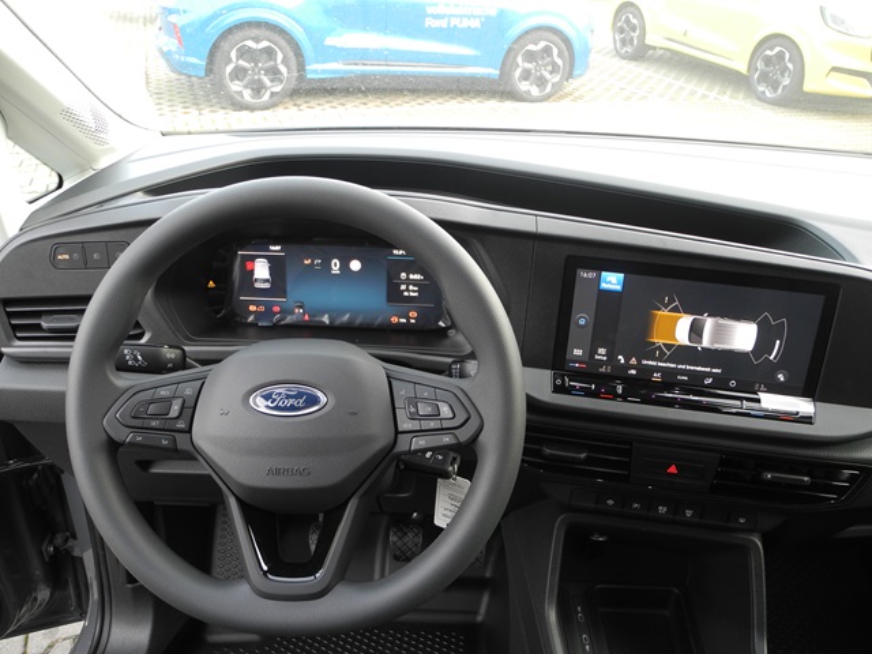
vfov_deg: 49.7
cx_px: 436
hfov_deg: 63.4
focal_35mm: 28
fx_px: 705
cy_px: 327
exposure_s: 1/30
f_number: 2.8
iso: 140
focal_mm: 6
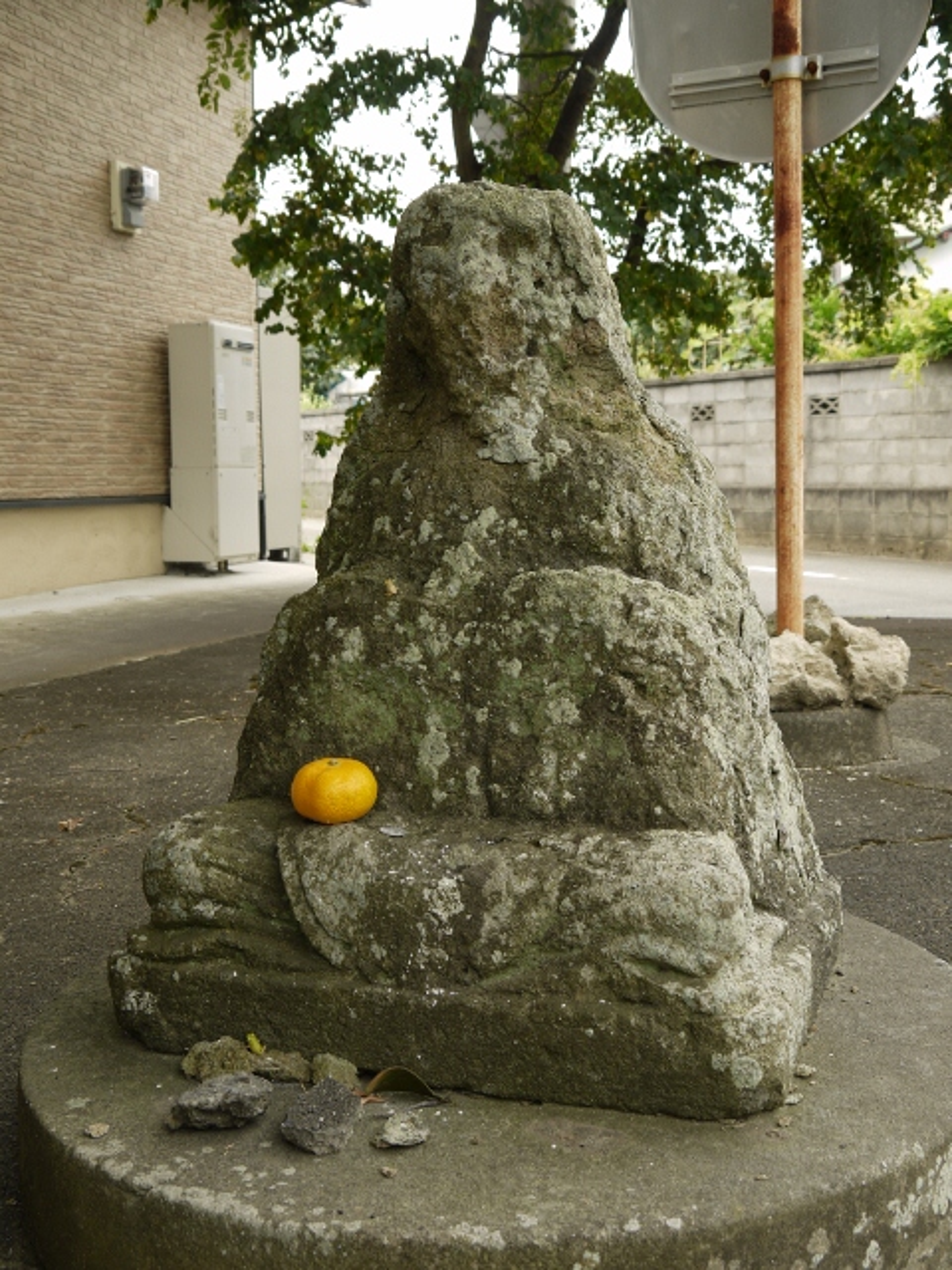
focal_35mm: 40
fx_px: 1467
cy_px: 635
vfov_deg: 46.8
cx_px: 476
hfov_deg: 36.0
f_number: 6.3
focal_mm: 20
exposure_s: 1/80
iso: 100
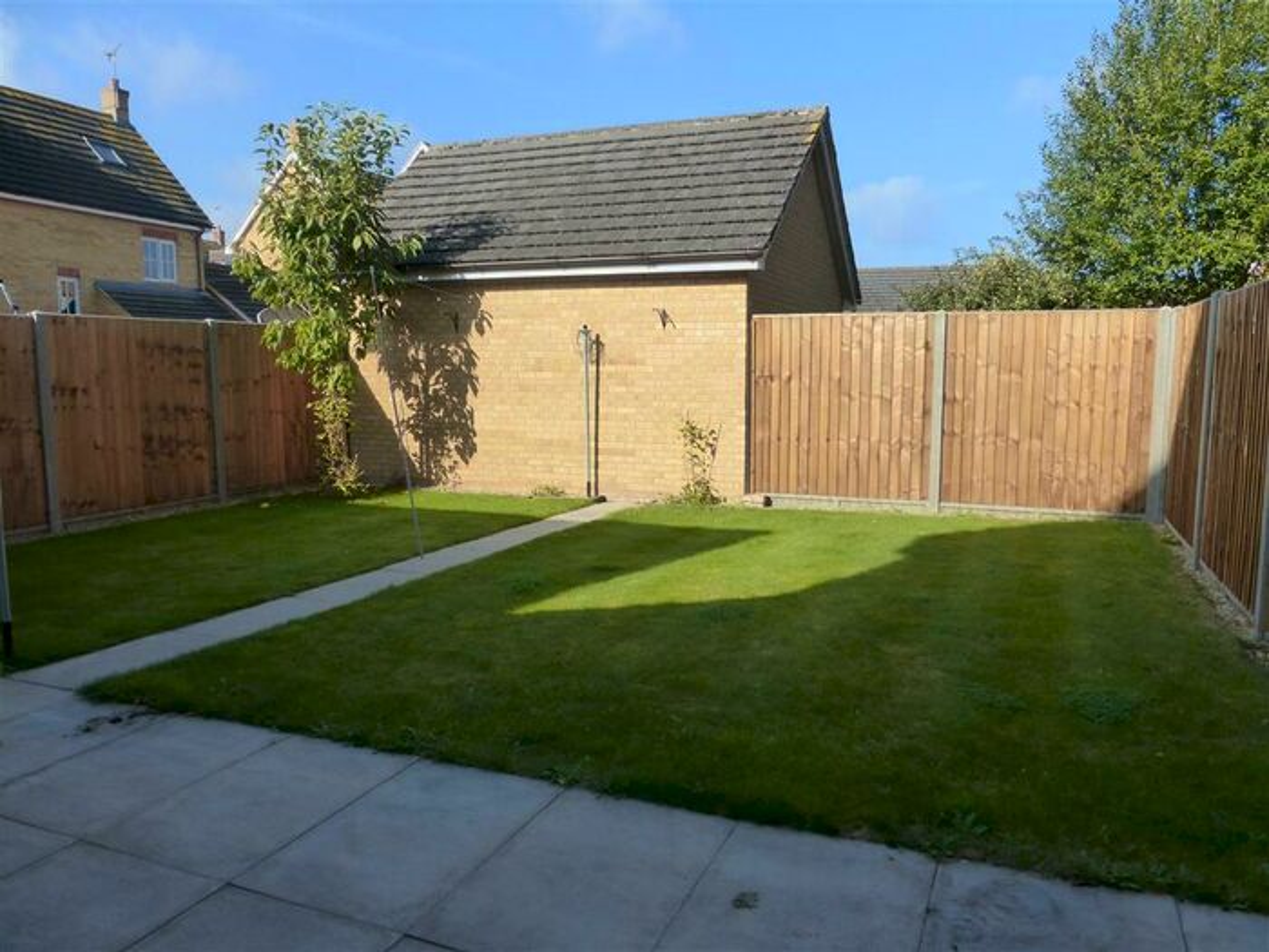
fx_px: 916
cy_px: 476
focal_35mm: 25
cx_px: 634
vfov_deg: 54.9
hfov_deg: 69.4
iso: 200
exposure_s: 1/800
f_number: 4
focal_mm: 4.3
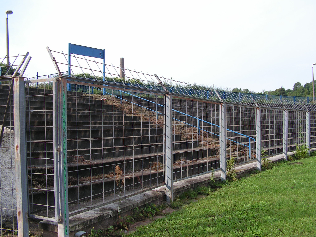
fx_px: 347
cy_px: 118
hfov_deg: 49.0
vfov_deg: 37.7
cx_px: 158
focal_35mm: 38
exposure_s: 1/250
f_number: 4.8
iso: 64
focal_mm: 6.4
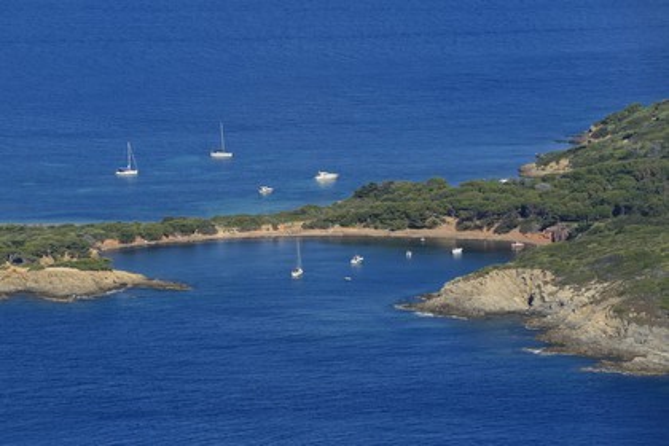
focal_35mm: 200
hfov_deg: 10.3
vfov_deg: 6.9
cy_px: 223
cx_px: 334
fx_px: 3716
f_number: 11
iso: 800
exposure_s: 1/1600
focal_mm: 200
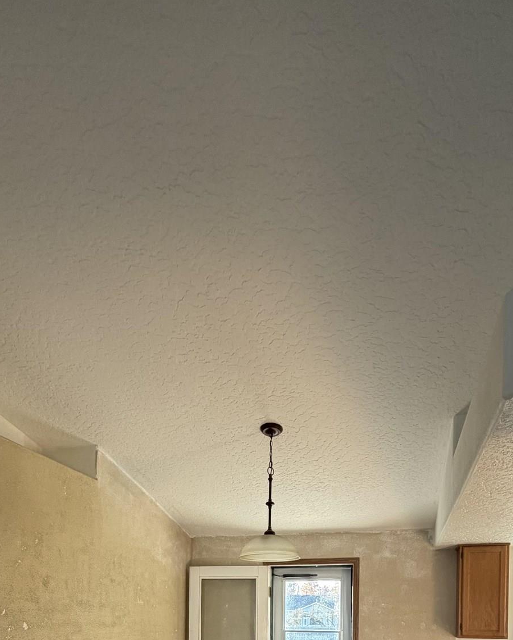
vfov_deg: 50.8
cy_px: 633
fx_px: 531
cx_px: 250
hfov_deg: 51.6
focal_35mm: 28
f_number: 2.2
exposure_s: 1/121
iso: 200
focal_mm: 2.22
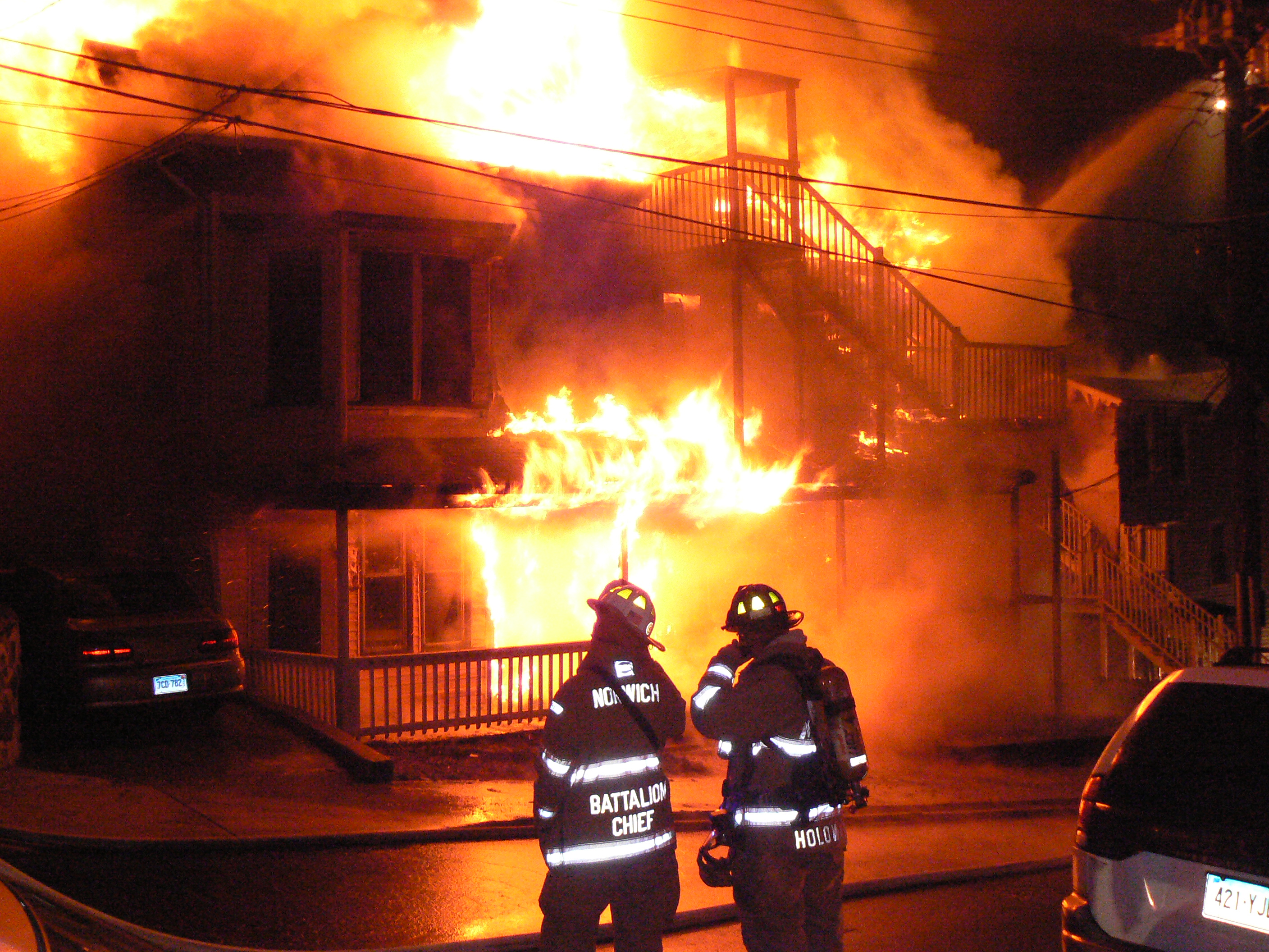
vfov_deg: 34.3
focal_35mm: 42
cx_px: 634
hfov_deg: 44.8
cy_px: 476
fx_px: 1540
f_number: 3.2
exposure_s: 1/40
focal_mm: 7
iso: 400
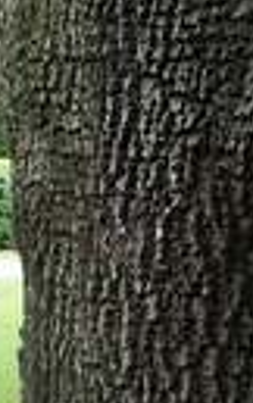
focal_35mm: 134
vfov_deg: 14.8
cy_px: 540
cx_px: -59
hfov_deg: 9.7
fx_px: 1473
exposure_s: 1/70.5
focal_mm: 5.7
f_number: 2.8
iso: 64
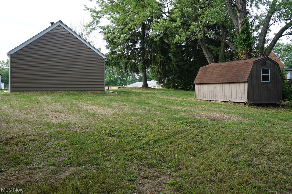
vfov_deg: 39.9
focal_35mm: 33
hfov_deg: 57.3
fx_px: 267
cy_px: 97
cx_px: 146
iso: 100
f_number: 6.3
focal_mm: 22
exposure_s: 1/60
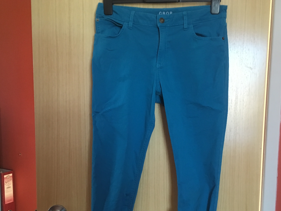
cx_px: 157
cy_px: 122
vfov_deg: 38.6
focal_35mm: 37
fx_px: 300
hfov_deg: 50.0
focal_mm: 4.15
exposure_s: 1/17
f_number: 2.2
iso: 200
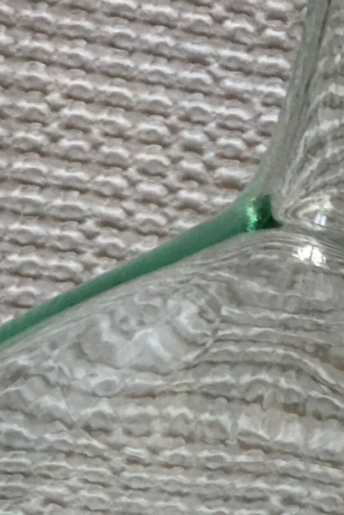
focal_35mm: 104
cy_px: 661
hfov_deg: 13.2
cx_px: 200
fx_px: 1490
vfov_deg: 18.3
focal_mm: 4.15
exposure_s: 1/33
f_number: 2.2
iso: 160
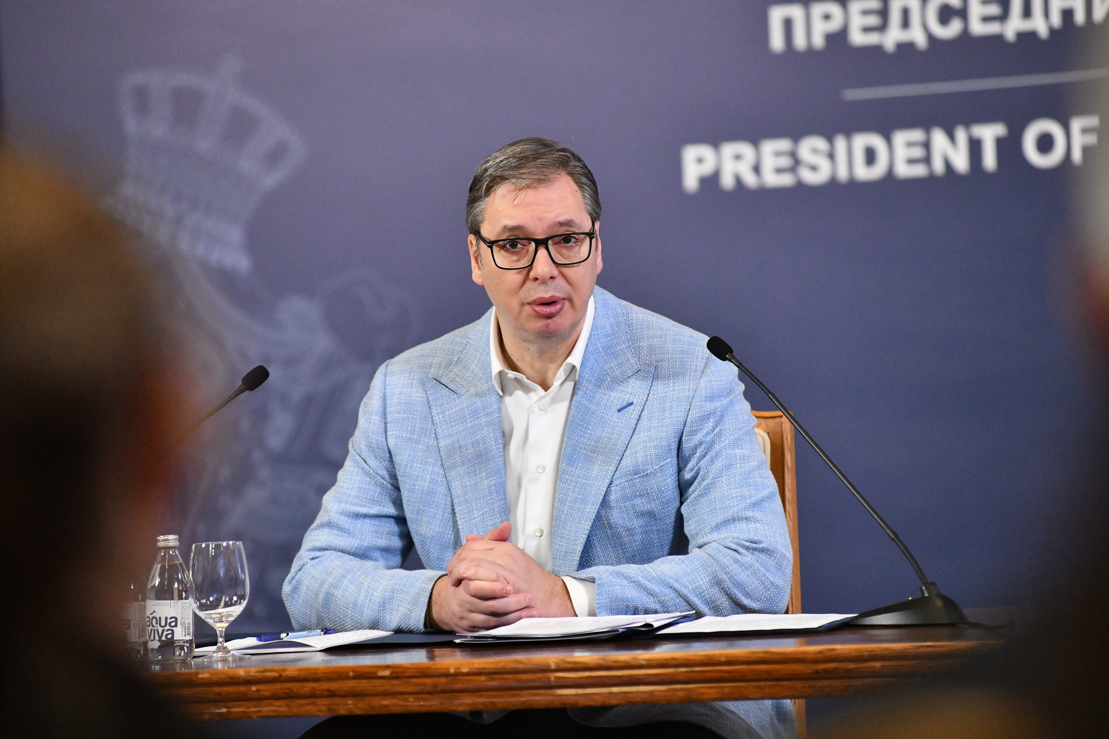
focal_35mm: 200
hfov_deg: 10.3
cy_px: 370
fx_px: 6161
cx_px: 554
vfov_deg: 6.9
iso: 4000
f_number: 4.5
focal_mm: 200
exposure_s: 1/250
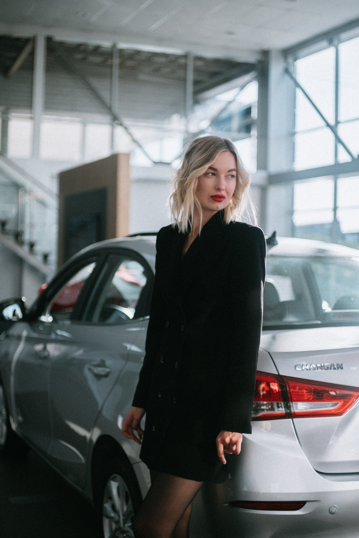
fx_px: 793
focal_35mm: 53
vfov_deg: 37.5
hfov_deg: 25.5
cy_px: 269
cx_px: 180
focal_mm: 35
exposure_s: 1/2000
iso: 200
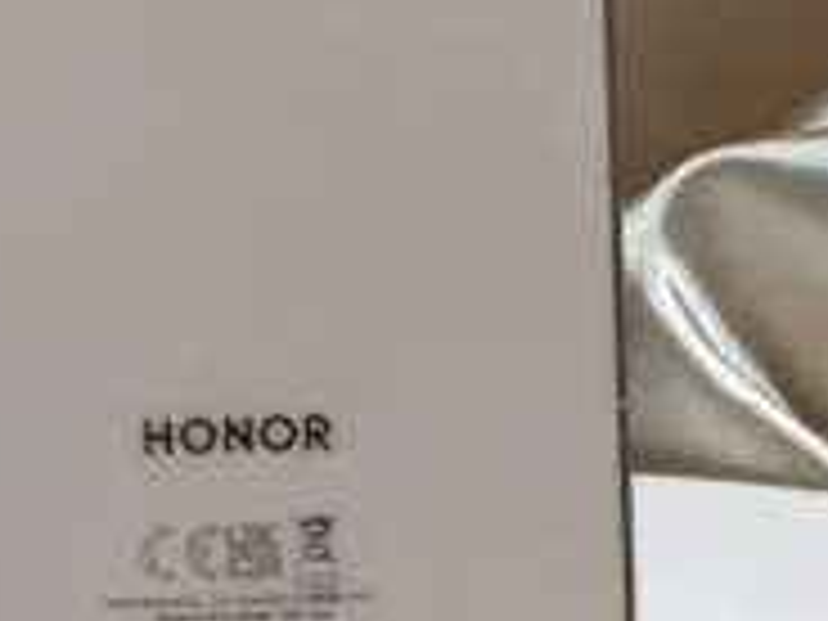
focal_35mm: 310
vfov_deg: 4.8
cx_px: 270
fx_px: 7415
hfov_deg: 6.4
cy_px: -14
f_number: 1.6
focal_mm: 5.4
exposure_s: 1/100
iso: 50
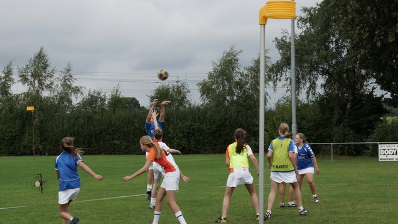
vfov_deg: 21.6
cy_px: 122
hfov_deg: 37.5
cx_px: 200
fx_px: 586
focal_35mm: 56
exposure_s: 1/200
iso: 100
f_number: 8
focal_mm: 35
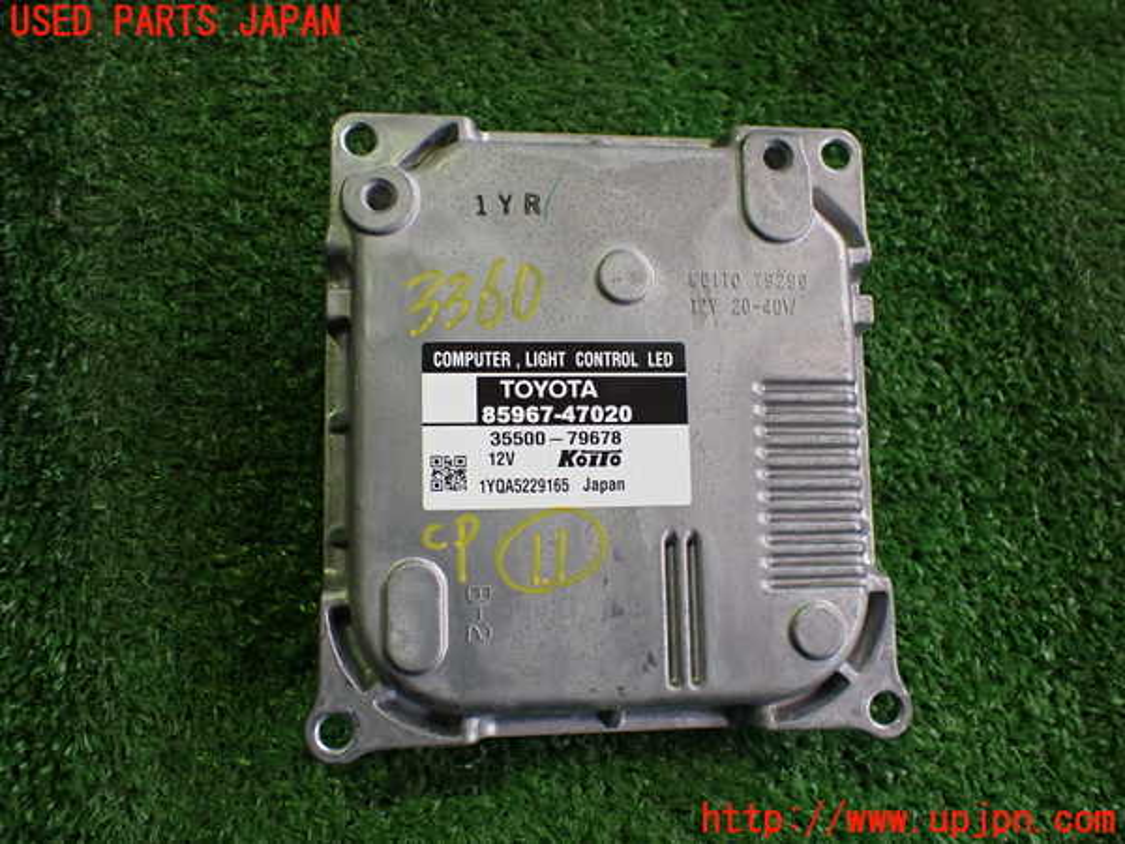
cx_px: 562
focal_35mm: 30
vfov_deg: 46.8
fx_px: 975
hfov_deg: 60.0
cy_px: 422
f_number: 2.3
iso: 400
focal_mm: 5.4
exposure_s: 1/125
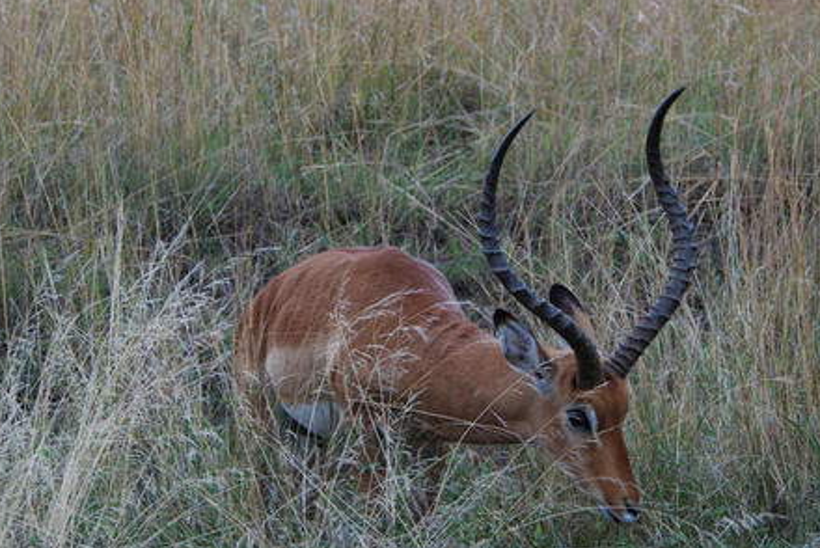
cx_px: 354
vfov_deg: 7.2
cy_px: 183
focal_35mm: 191
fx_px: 4353
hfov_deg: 10.8
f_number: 4.5
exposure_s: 1/60
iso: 400
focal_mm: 80
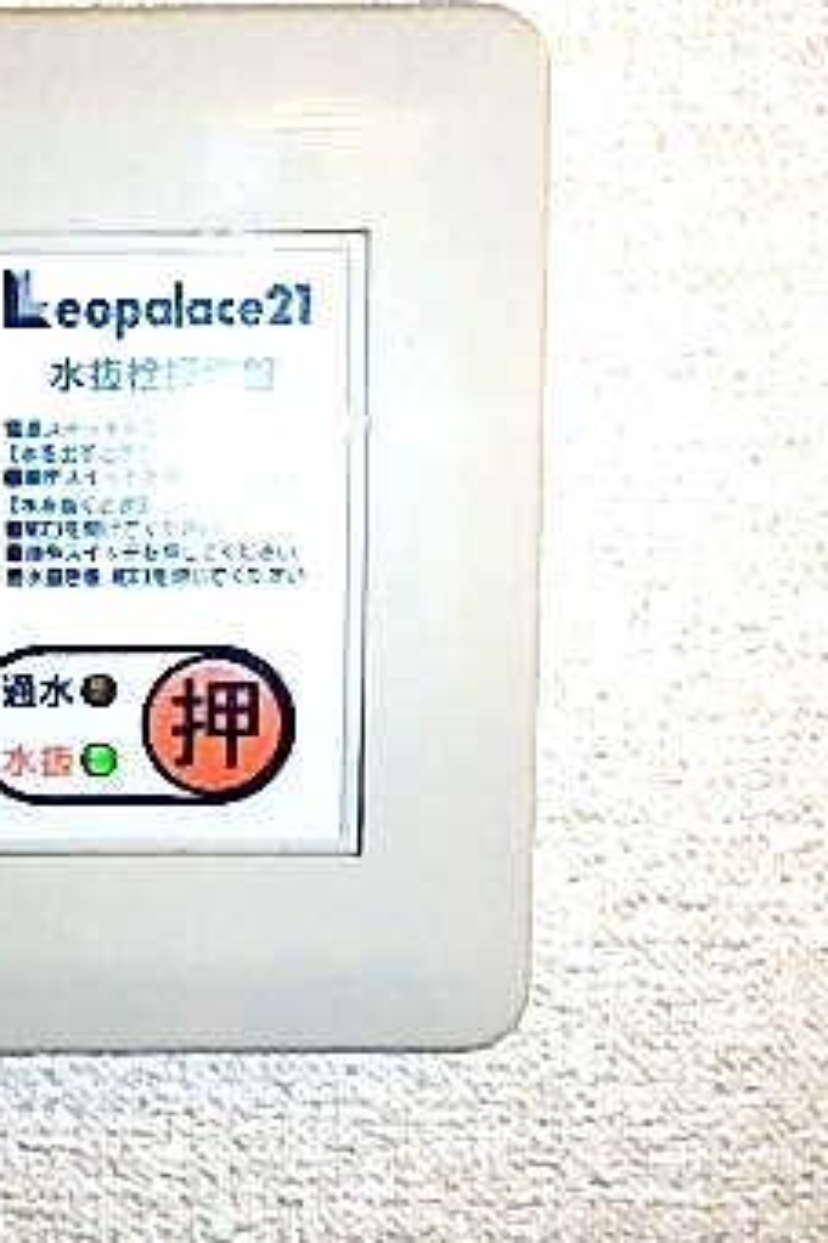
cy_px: 561
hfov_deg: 31.0
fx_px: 1416
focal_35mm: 41
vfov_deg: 47.4
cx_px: 69
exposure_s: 1/30
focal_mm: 3.7
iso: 125
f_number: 6
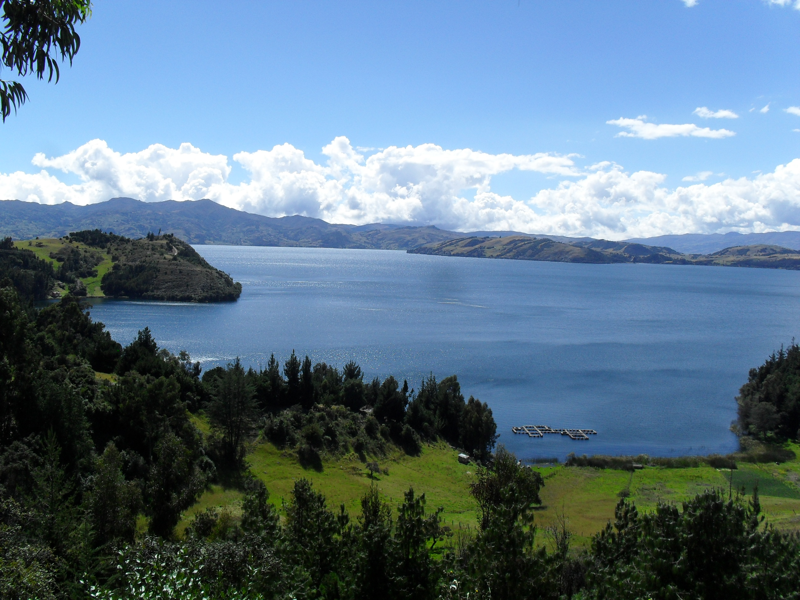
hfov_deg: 52.6
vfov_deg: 40.7
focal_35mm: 35
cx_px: 400
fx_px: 809
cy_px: 300
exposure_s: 1/350
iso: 100
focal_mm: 6.3
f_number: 8.4
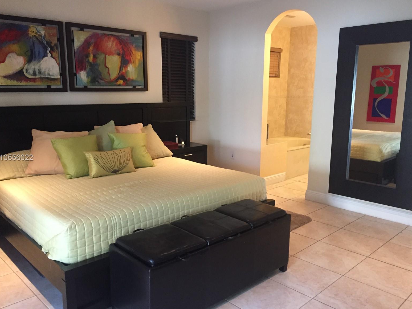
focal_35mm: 30
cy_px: 158
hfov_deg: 60.0
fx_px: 357
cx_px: 206
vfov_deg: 46.8
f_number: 2.2
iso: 200
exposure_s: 1/30
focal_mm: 4.15
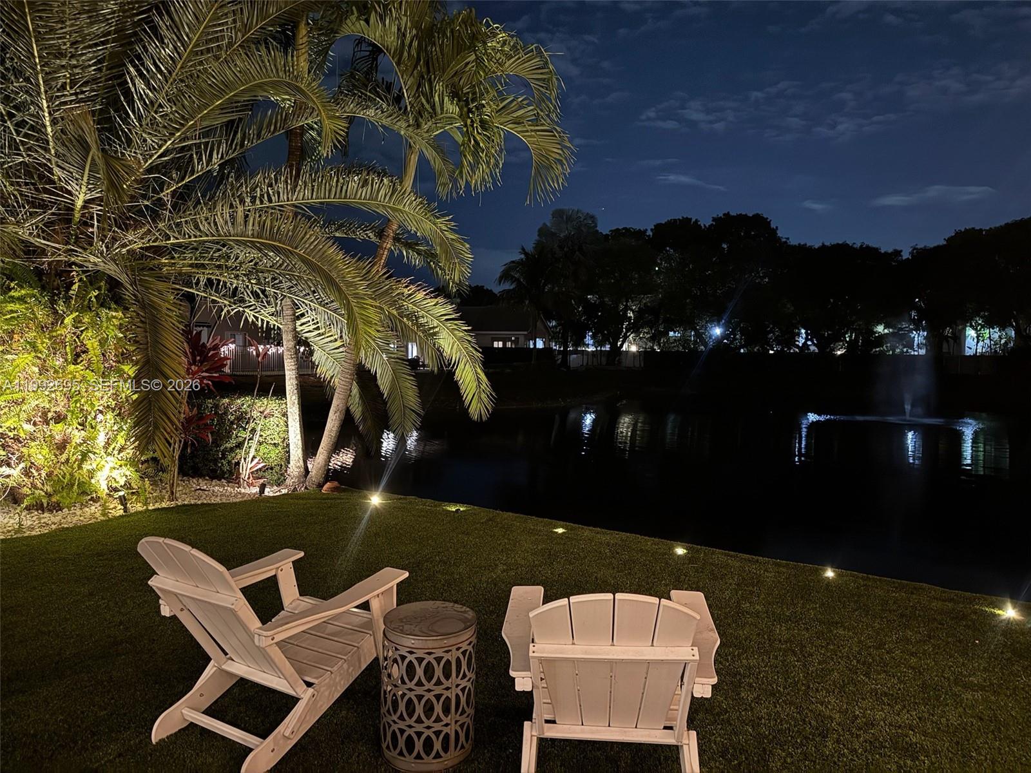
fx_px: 715
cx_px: 516
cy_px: 386
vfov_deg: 56.8
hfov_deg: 71.6
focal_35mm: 24
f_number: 1.78
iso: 1600
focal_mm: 6.76
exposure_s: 1/15
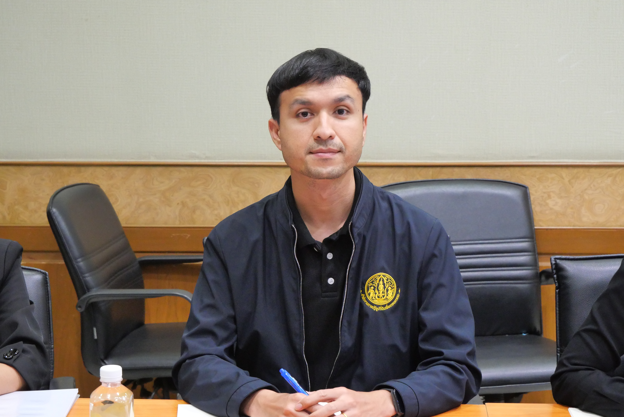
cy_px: 208
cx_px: 312
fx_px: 1509
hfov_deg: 23.4
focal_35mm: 87
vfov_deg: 15.7
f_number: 5.5
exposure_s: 1/30
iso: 3200
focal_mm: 42
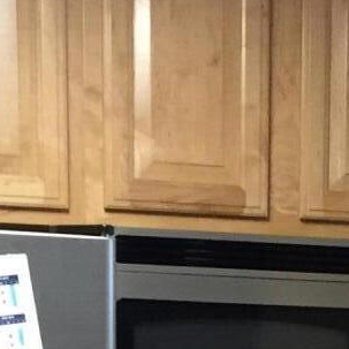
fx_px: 1928
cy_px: 794
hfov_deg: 10.1
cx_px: 452
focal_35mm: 169
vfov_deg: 9.4
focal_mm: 4.15
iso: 160
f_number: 2.2
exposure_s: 1/30
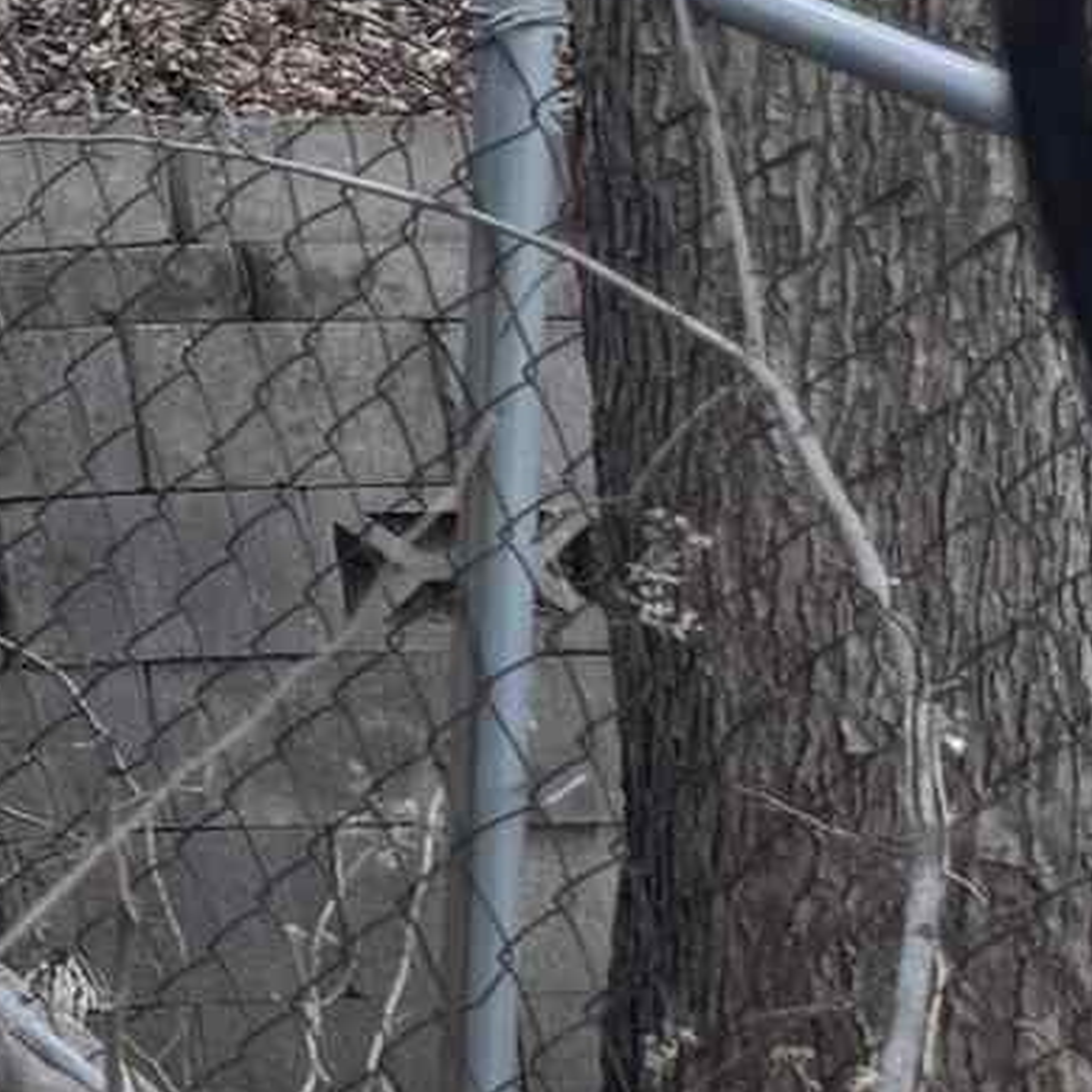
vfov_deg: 10.0
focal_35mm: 168
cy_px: -675
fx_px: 5996
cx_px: -3017
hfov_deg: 7.7
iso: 64
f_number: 1.78
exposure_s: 1/252
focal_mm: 6.76
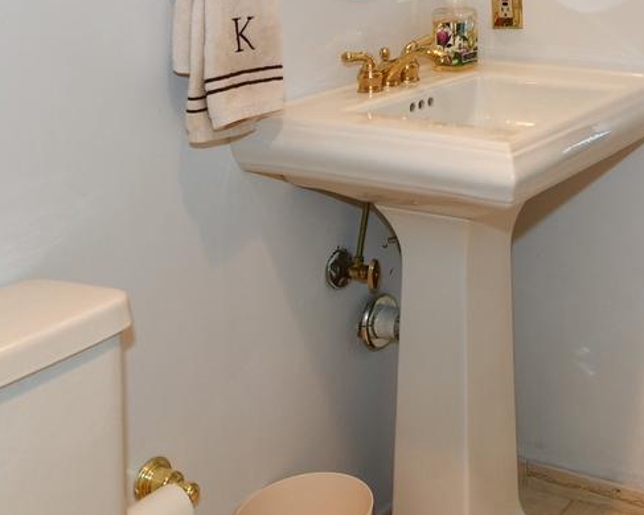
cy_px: -71
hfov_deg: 34.5
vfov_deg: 27.3
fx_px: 952
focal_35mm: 50
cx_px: 622
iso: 200
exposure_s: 1/100
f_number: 5
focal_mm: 12
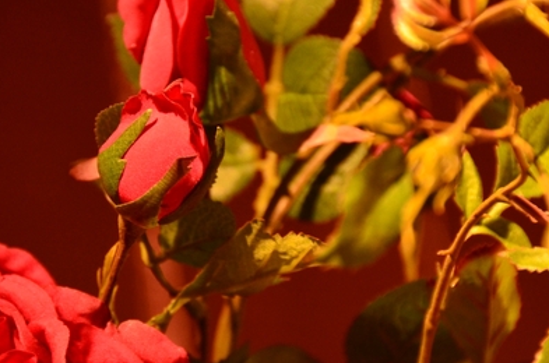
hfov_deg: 4.5
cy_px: 269
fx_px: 6968
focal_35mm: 458
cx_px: 306
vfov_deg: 3.0
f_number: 5.6
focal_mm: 200
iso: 1600
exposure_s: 1/15
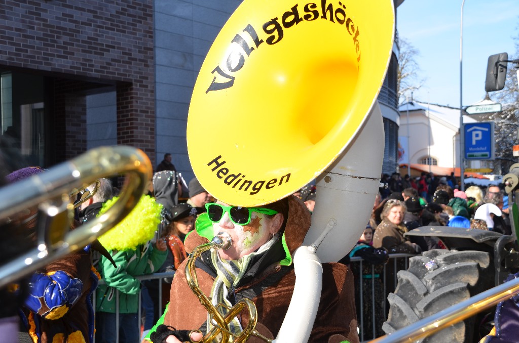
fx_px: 777
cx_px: 260
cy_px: 172
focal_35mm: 54
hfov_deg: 36.9
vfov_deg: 24.9
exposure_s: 1/200
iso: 100
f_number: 10
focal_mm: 36
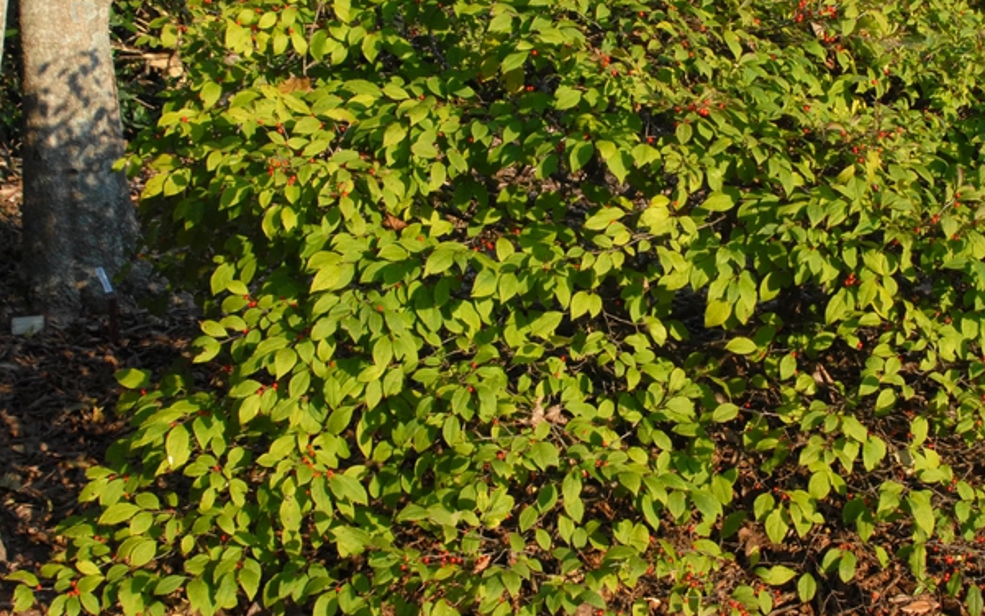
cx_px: 631
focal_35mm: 73
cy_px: 229
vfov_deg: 17.8
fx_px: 1960
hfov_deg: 28.1
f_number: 8
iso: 400
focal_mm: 28
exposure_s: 1/250
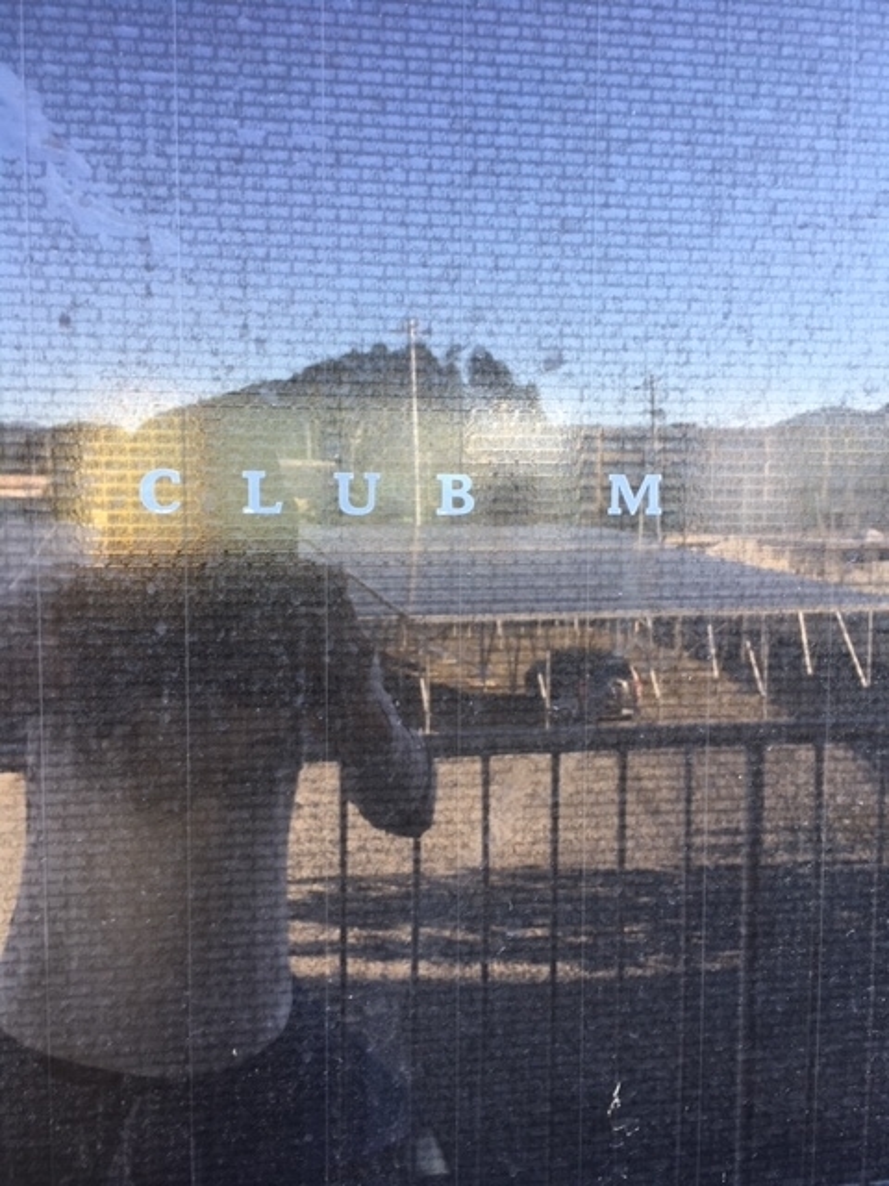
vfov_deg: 61.7
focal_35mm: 29
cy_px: 593
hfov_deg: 48.2
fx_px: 993
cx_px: 444
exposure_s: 1/60
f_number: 2.2
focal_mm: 4.15
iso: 32
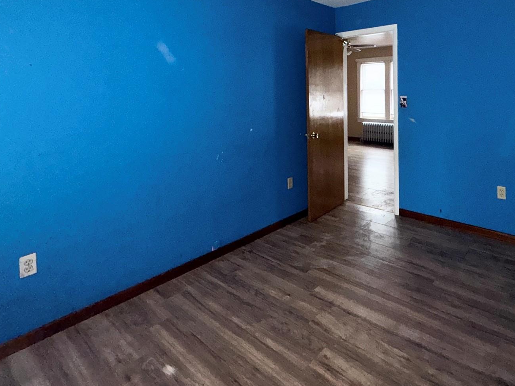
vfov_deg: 57.5
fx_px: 327
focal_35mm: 22
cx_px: 330
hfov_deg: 74.7
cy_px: 90
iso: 200
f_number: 2.2
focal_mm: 2.22
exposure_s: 1/60
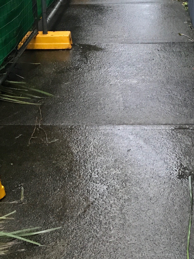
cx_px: 122
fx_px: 516
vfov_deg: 27.1
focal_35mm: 69
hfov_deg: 21.3
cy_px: 22
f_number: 1.8
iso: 100
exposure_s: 1/17
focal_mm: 3.99
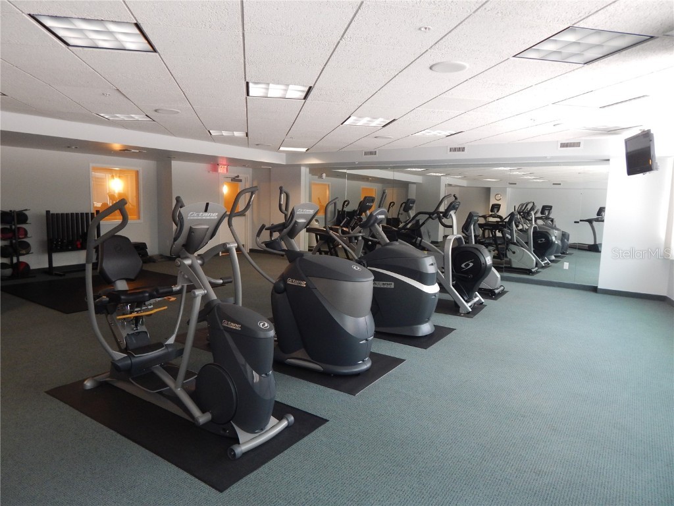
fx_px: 428
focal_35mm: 22
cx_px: 337
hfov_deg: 76.4
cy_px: 253
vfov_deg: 61.1
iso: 250
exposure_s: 1/30
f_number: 3
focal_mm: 4
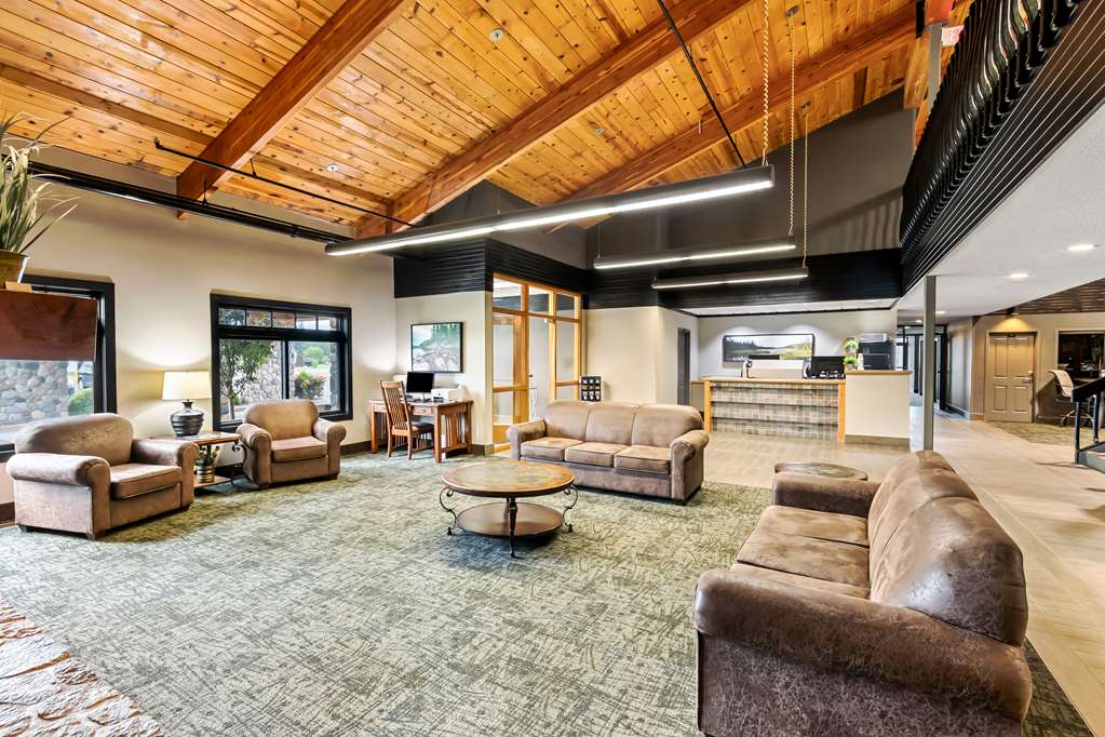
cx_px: 552
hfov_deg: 100.4
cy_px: 368
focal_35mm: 15
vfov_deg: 77.3
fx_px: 460
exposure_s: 1.3
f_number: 8
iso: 320
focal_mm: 10
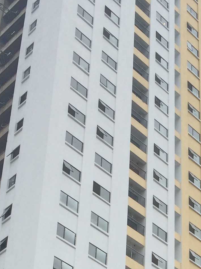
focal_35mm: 103
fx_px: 798
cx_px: 210
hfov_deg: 14.1
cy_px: 380
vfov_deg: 17.5
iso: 32
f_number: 2.2
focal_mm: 4.12
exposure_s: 1/1244
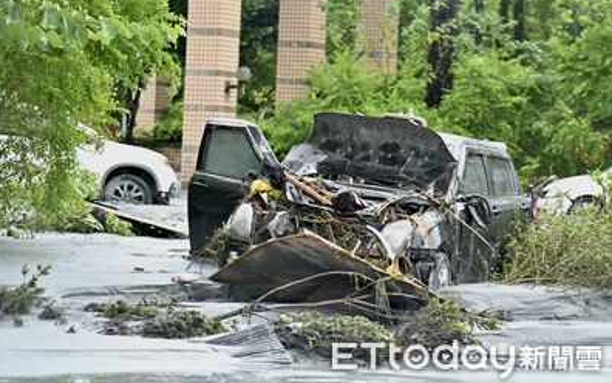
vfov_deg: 12.1
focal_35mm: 108
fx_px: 1802
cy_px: 182
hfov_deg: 19.3
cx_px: 304
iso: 400
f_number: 4
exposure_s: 1/160
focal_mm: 105
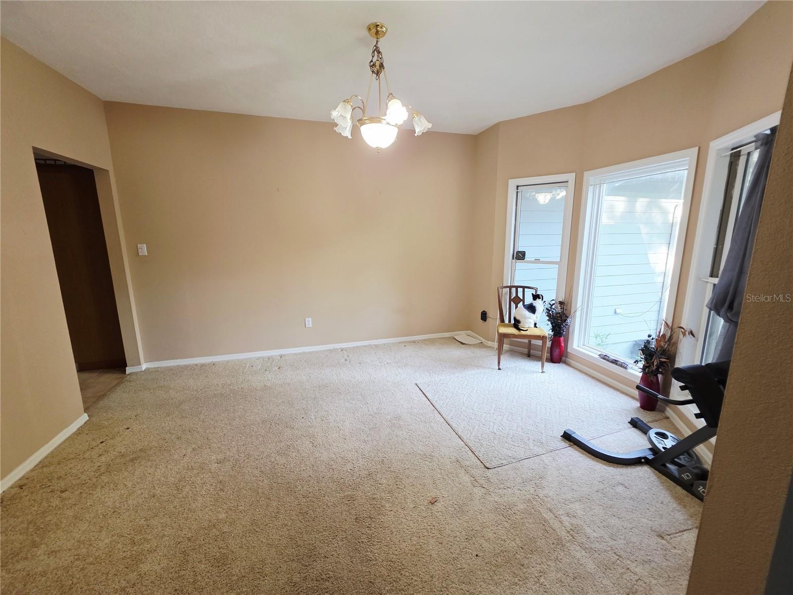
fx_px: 298
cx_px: 396
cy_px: 298
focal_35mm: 13
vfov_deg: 89.9
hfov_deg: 106.2
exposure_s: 1/60
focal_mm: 2.2
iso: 200
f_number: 1.9
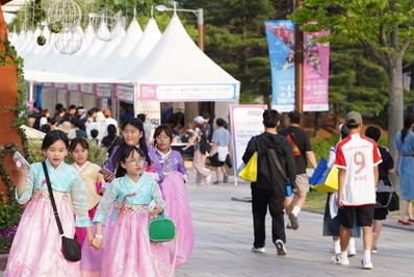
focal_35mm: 131
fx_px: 1508
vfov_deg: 10.5
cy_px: 167
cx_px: 113
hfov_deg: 15.6
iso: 320
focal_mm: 87
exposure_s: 1/500
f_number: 5
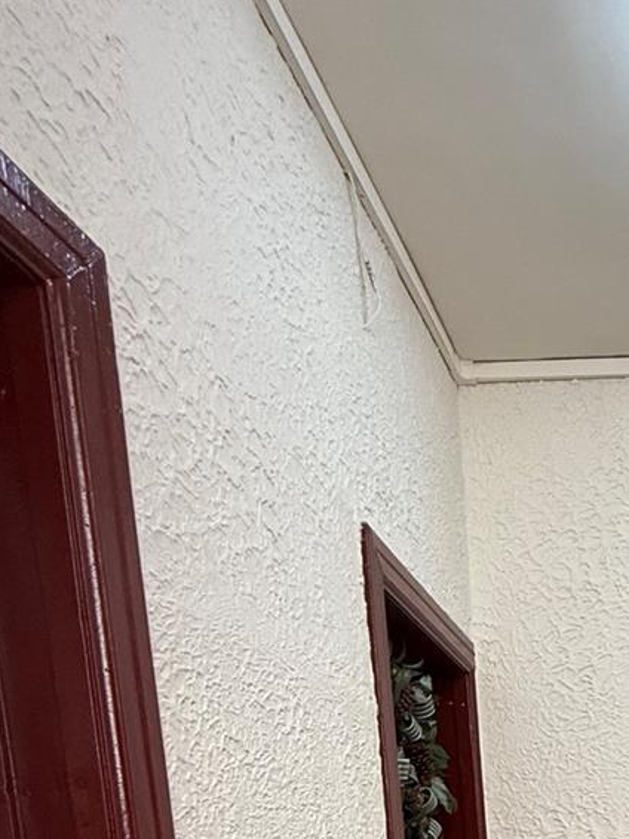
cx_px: 754
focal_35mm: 38
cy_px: 1057
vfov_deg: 35.6
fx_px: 921
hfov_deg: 31.6
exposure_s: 1/60
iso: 200
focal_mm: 2.22
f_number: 2.2
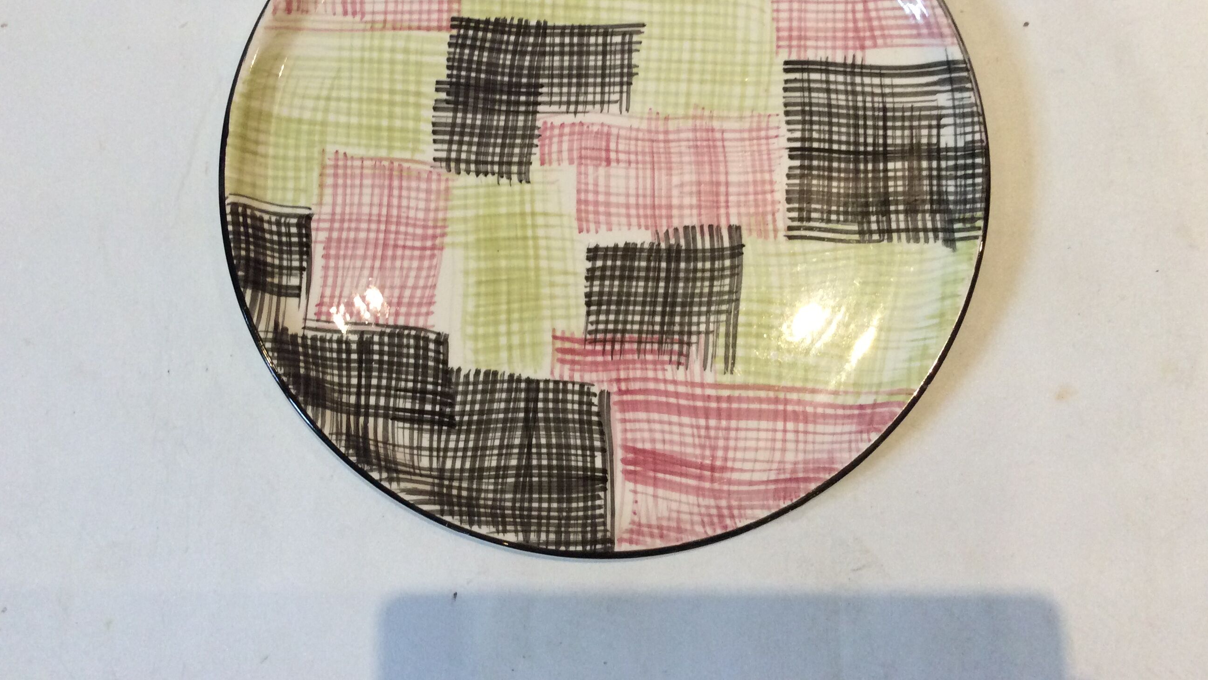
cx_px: 606
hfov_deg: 56.6
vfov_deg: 33.4
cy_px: 227
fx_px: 1121
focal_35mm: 35
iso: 125
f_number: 2.4
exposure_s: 1/25
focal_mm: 3.3
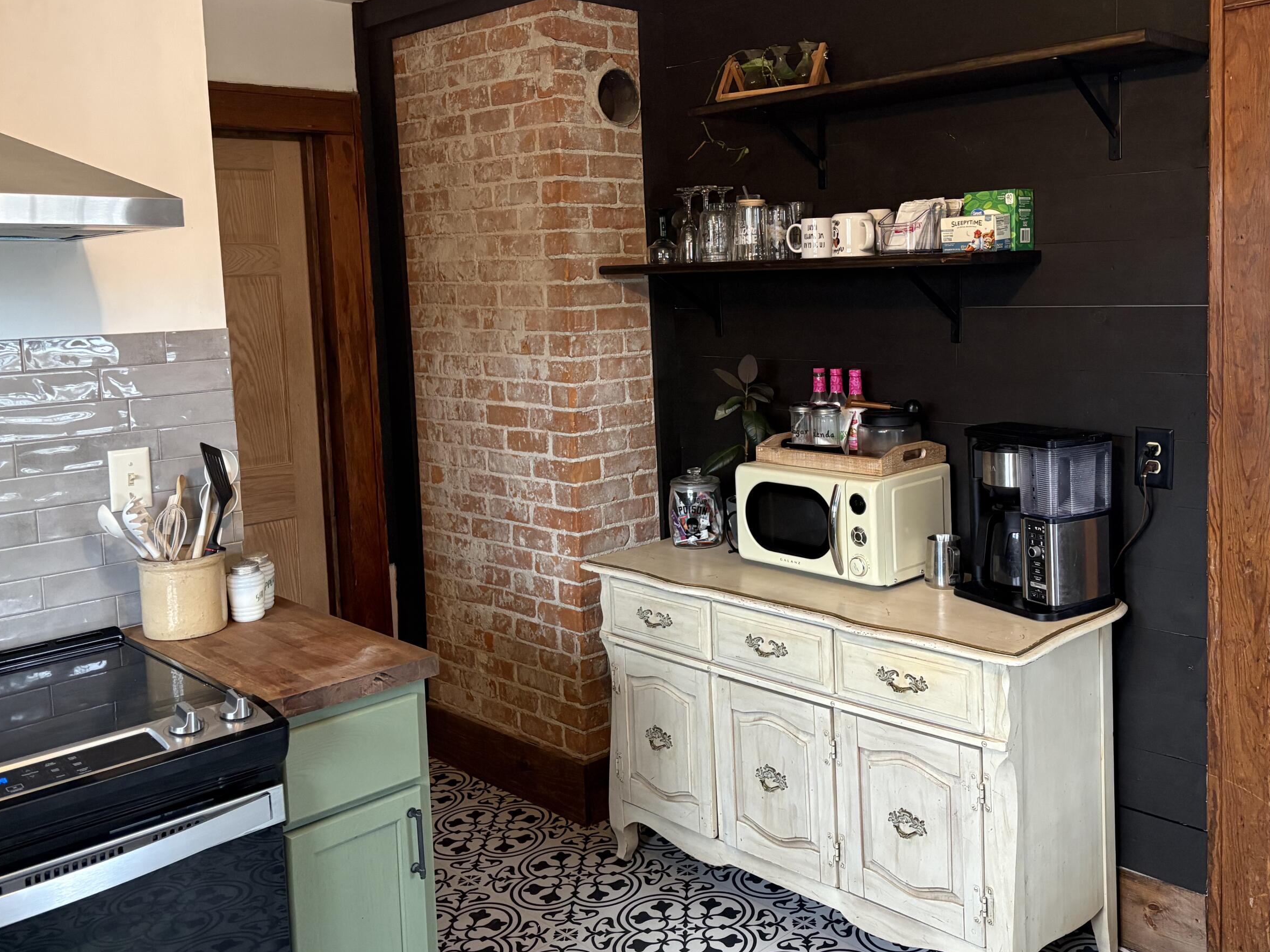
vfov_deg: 42.8
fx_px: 1211
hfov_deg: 55.1
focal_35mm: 33
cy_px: 384
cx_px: 734
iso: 400
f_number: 1.6
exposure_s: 1/60
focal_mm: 5.96
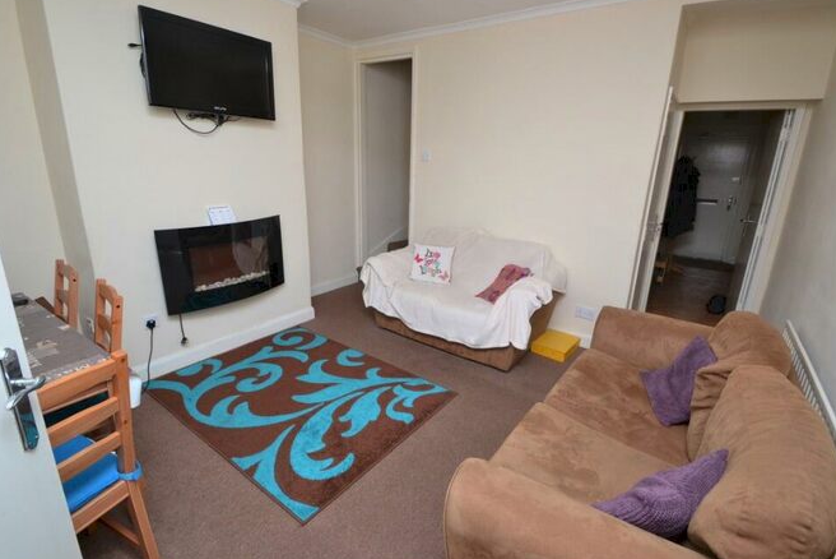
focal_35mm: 16
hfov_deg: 96.6
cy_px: 279
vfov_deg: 73.8
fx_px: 372
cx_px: 441
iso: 800
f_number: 7.1
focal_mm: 10
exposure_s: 1/160
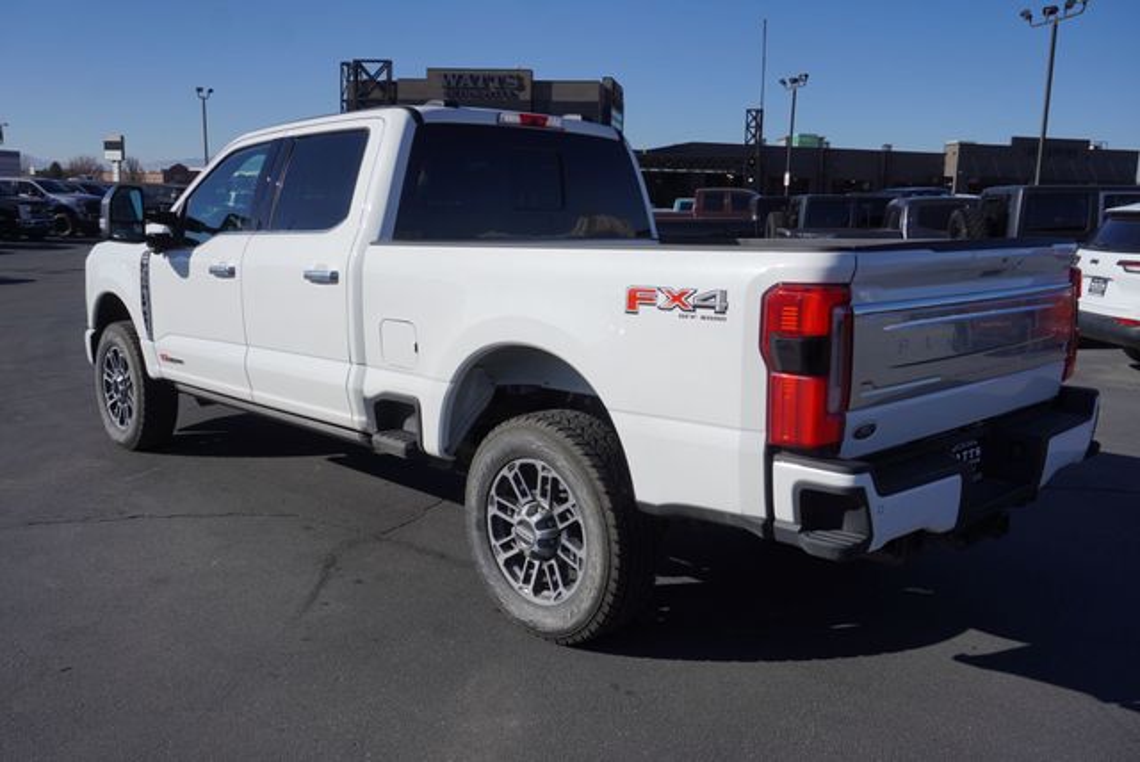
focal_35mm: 32
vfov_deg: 41.8
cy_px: 381
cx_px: 570
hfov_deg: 59.4
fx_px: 998
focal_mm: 21
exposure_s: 1/500
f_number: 8
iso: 100
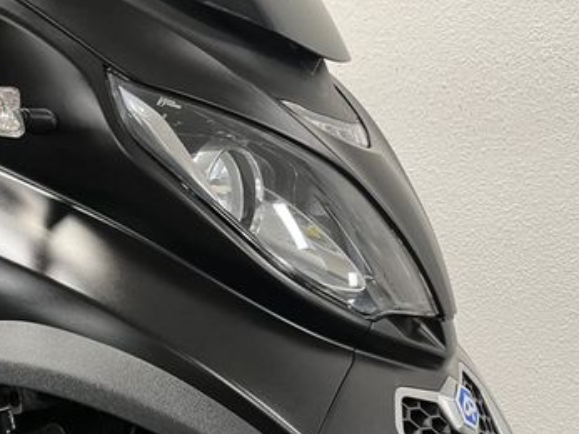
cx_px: 194
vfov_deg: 30.1
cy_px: 282
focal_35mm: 48
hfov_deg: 39.2
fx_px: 803
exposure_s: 1/50
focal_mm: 5.1
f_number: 1.6
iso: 125
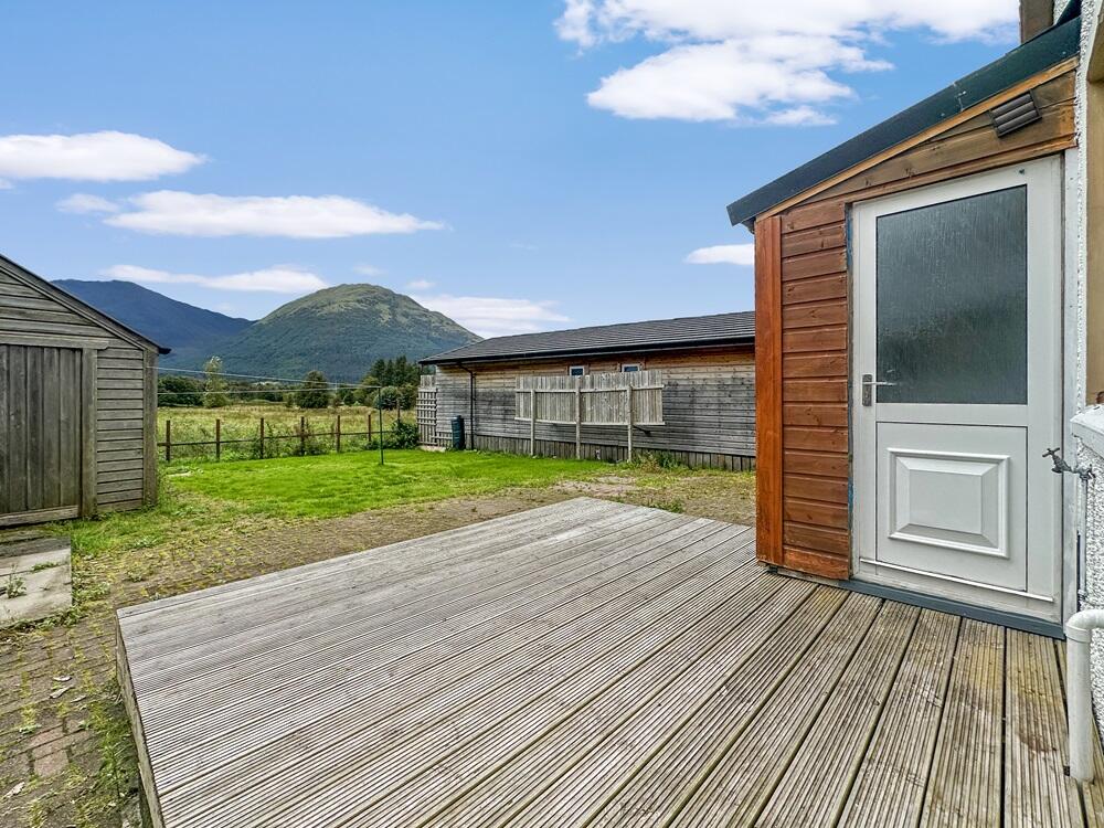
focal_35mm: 14
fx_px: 446
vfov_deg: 85.7
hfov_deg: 102.1
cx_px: 552
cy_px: 414
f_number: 2.2
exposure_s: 1/1221
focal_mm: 2.22
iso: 50
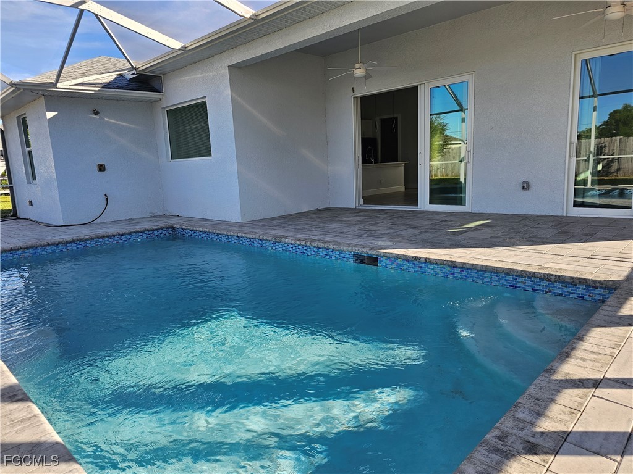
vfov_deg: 58.9
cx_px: 316
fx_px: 421
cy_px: 237
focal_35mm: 23
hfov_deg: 73.9
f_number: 1.7
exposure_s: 1/226
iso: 20
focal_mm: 6.3
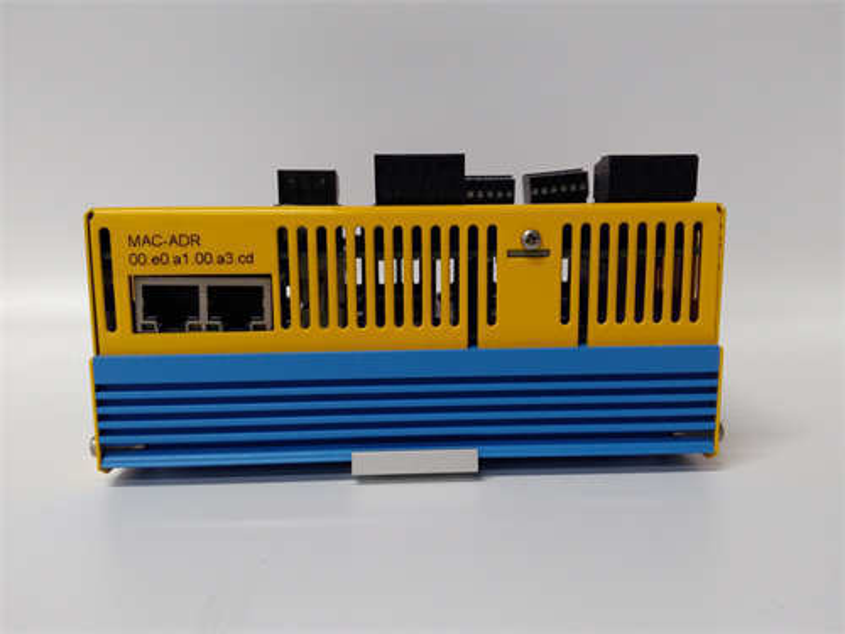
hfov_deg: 65.3
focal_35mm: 27
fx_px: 659
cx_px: 422
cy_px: 317
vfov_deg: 51.4
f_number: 2
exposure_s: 1/33
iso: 231
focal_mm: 3.79
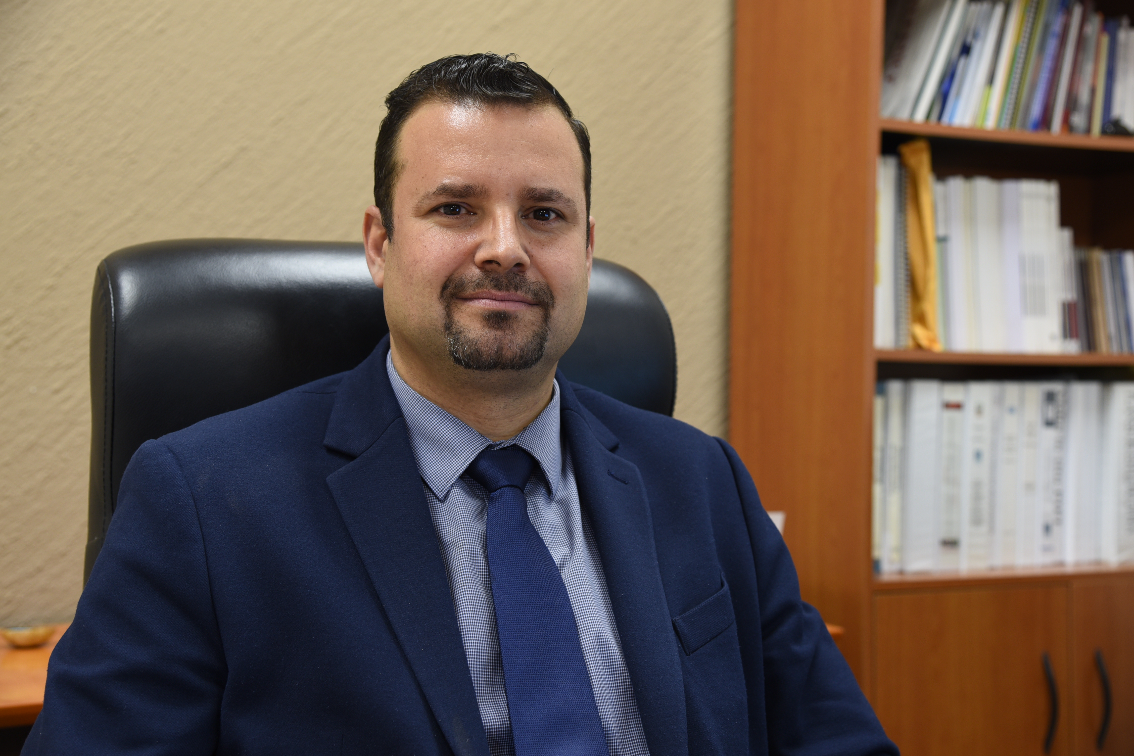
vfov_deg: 26.0
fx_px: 1638
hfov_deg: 38.2
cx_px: 567
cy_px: 378
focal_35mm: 52
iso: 500
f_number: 4.5
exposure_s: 1/20
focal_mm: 52
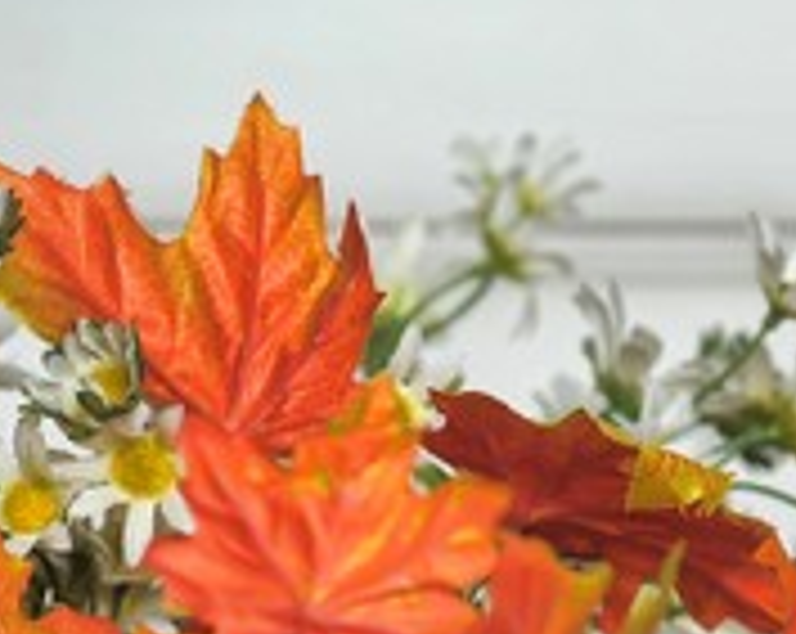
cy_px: 843
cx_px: 1264
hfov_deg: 4.2
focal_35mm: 458
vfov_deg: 3.4
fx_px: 10772
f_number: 9
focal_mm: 135
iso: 200
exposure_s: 1/160
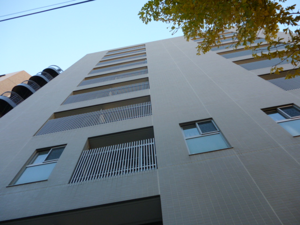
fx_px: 243
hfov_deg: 63.4
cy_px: 112
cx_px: 150
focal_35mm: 28
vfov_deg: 49.7
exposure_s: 1/160
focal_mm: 5
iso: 100
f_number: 3.1
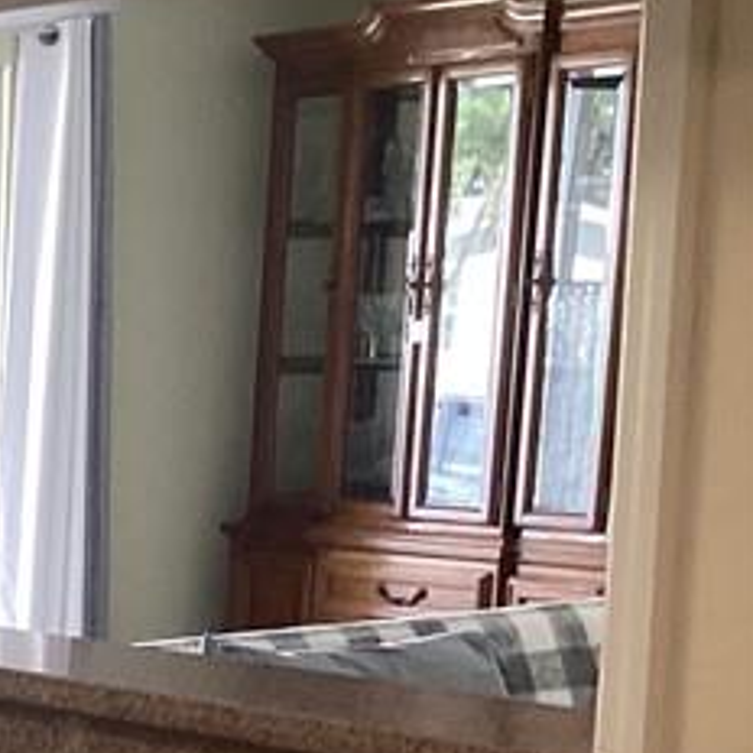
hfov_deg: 12.2
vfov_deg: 13.9
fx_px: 2978
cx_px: -893
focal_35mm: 121
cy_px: 954
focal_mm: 3.3
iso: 125
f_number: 2.4
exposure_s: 1/60
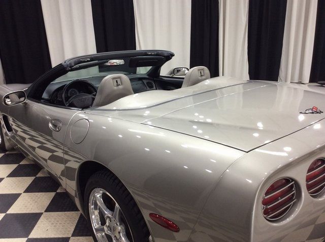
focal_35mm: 32
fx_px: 300
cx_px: 162
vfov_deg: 44.1
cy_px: 121
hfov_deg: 56.9
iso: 50
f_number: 2.4
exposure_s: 1/24
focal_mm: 3.3
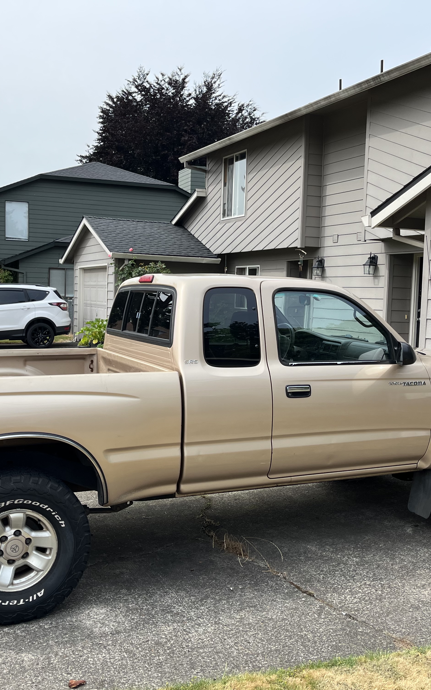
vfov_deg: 52.7
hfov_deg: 34.4
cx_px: 180
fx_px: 695
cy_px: 346
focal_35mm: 37
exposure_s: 1/1695
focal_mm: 5.1
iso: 50
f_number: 1.6
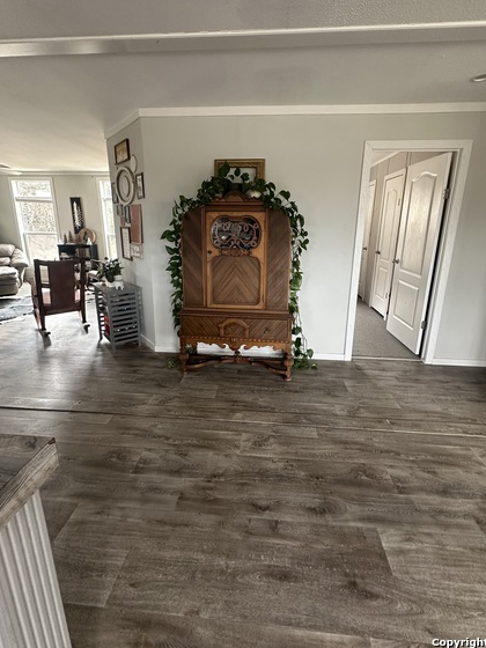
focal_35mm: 16
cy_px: 293
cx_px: 246
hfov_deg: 78.1
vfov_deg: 94.2
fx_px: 300
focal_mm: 2.22
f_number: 2.2
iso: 320
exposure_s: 1/89
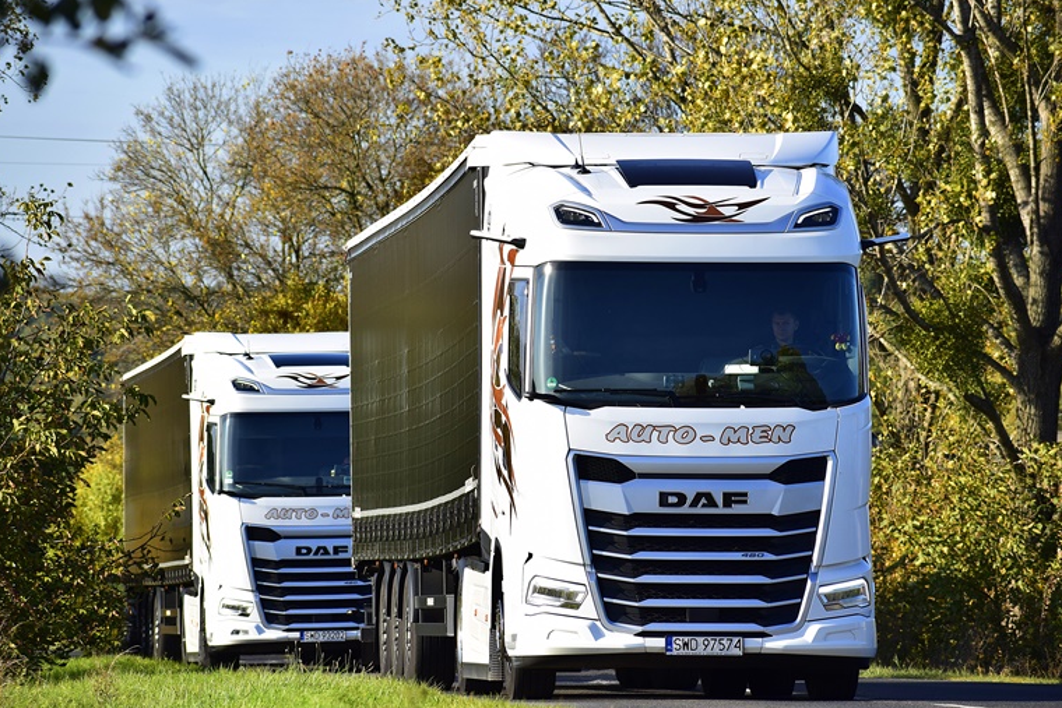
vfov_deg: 6.2
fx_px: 6520
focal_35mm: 221
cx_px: 523
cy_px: 366
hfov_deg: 9.3
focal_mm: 140
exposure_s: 1/1000
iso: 400
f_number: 6.3
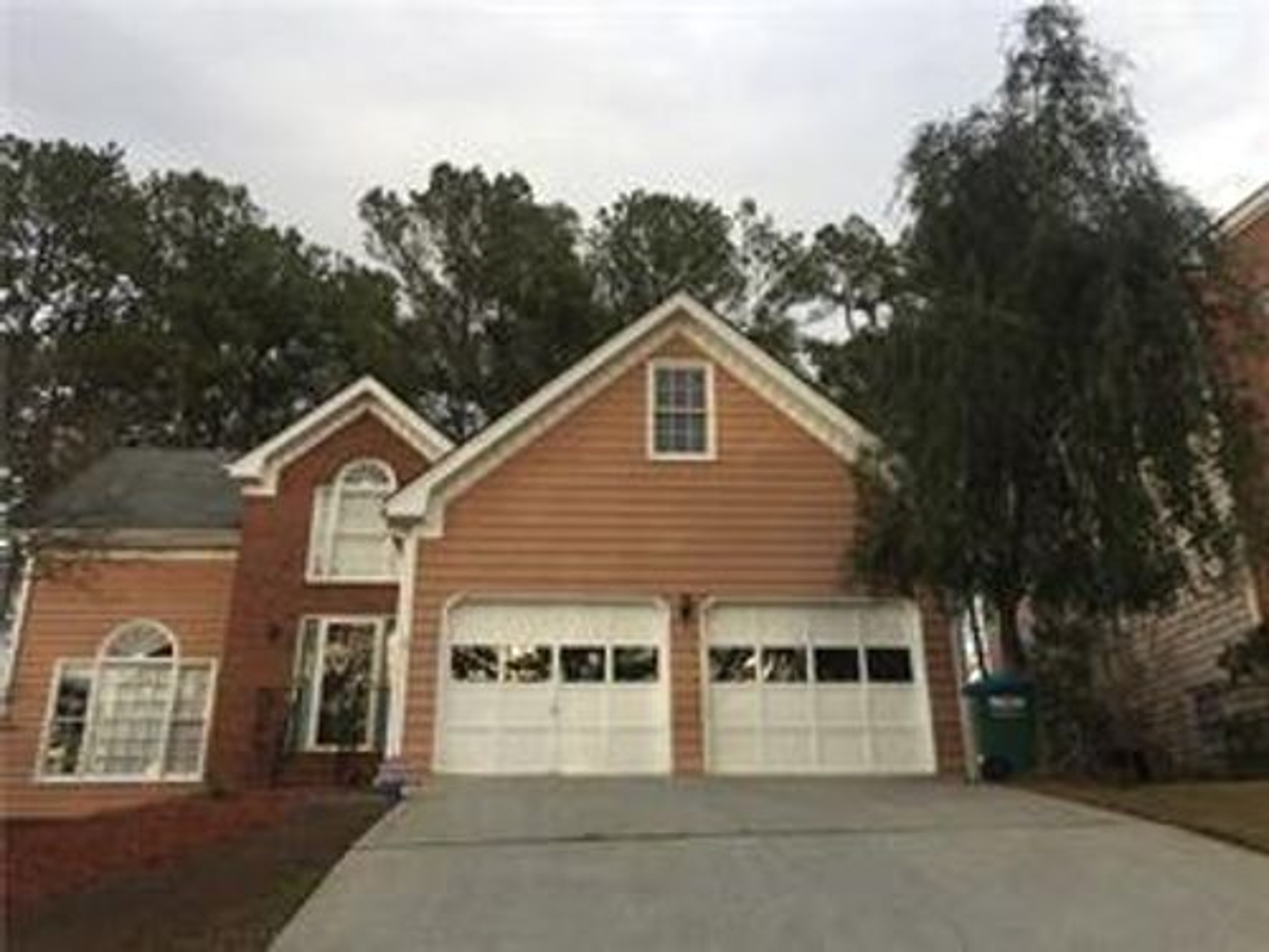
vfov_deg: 48.2
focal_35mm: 29
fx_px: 1063
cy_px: 476
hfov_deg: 61.7
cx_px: 634
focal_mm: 4.15
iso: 32
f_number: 2.2
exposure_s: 1/168
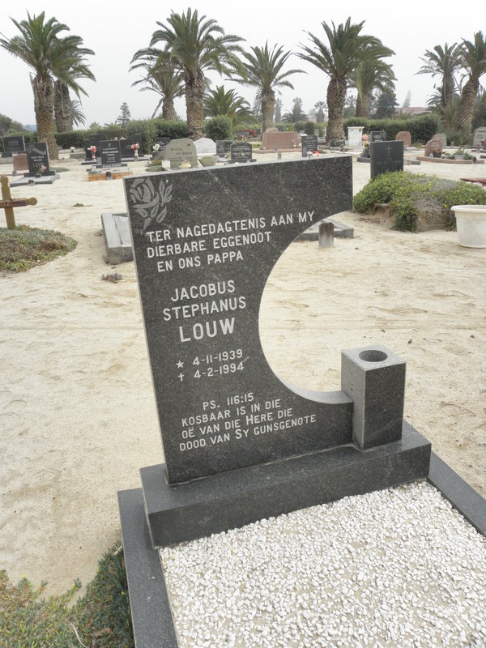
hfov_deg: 51.4
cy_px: 324
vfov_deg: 65.3
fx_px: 505
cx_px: 243
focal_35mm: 27
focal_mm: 4.83
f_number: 5.6
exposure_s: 1/800
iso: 200
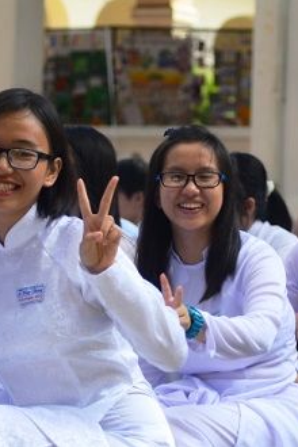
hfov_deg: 8.6
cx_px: 222
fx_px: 1974
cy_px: 223
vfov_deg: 12.9
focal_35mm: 159
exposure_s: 1/250
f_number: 4
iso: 100
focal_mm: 70
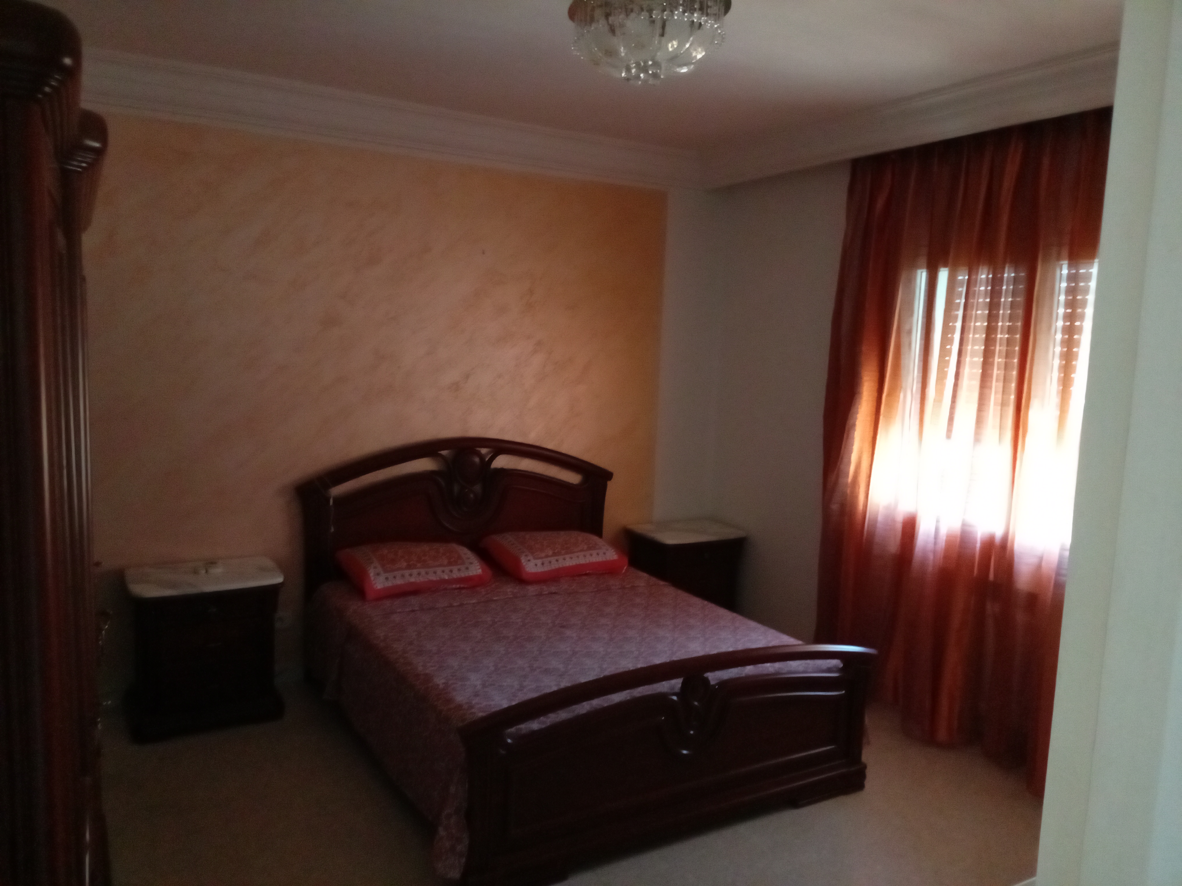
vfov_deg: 54.8
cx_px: 591
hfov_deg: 69.4
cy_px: 443
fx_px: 853
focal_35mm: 25
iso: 1562
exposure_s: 1/20
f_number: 1.8
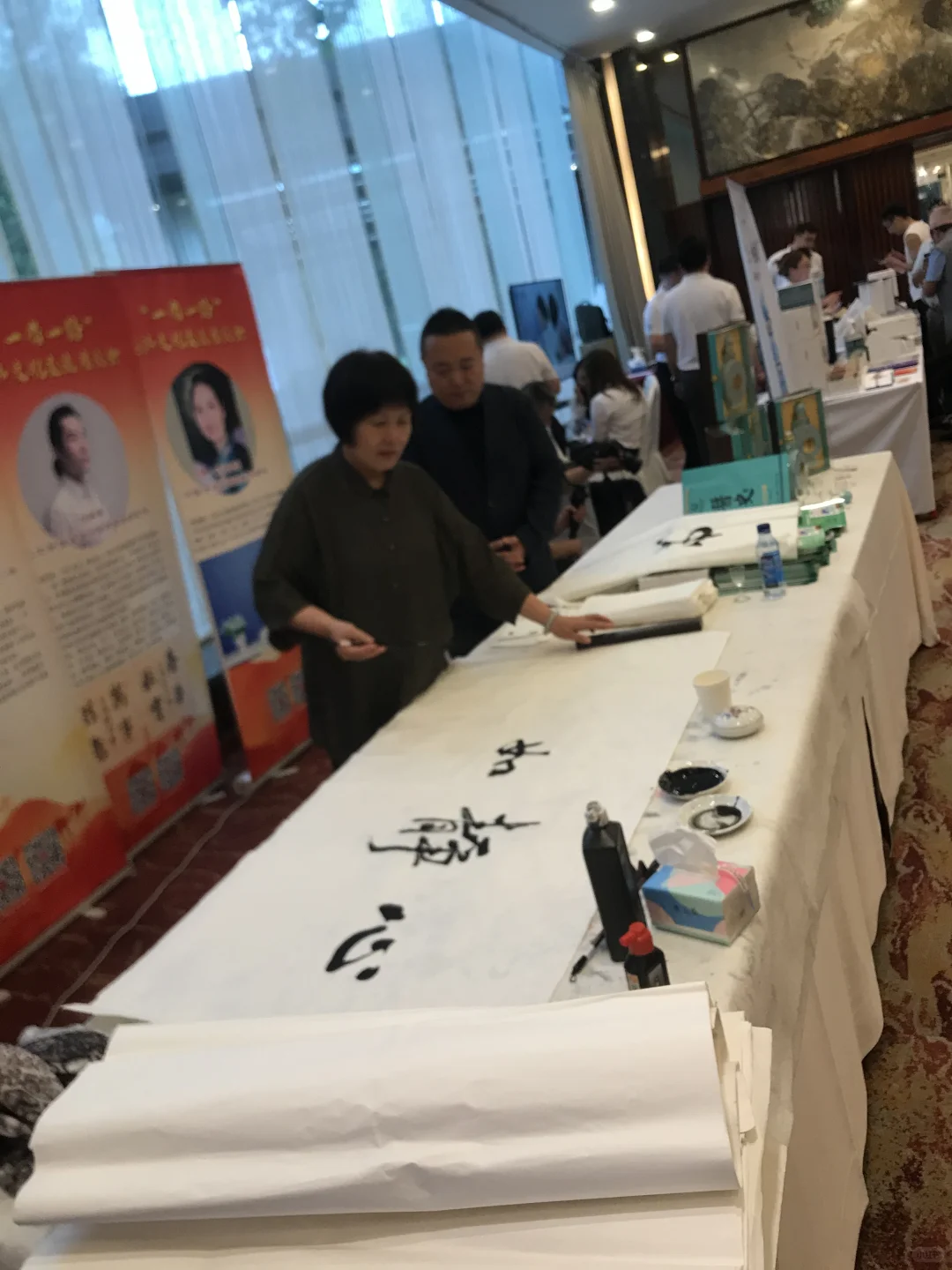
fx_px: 1027
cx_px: 476
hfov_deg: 49.7
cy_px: 635
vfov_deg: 63.4
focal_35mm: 28
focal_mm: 3.99
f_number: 1.8
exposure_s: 1/33
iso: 25
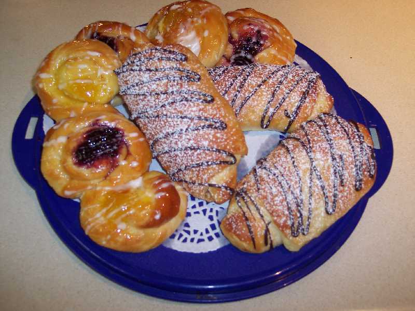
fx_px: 455
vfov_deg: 37.7
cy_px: 156
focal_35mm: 38
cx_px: 208
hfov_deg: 49.0
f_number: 2.8
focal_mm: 8
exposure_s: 1/30
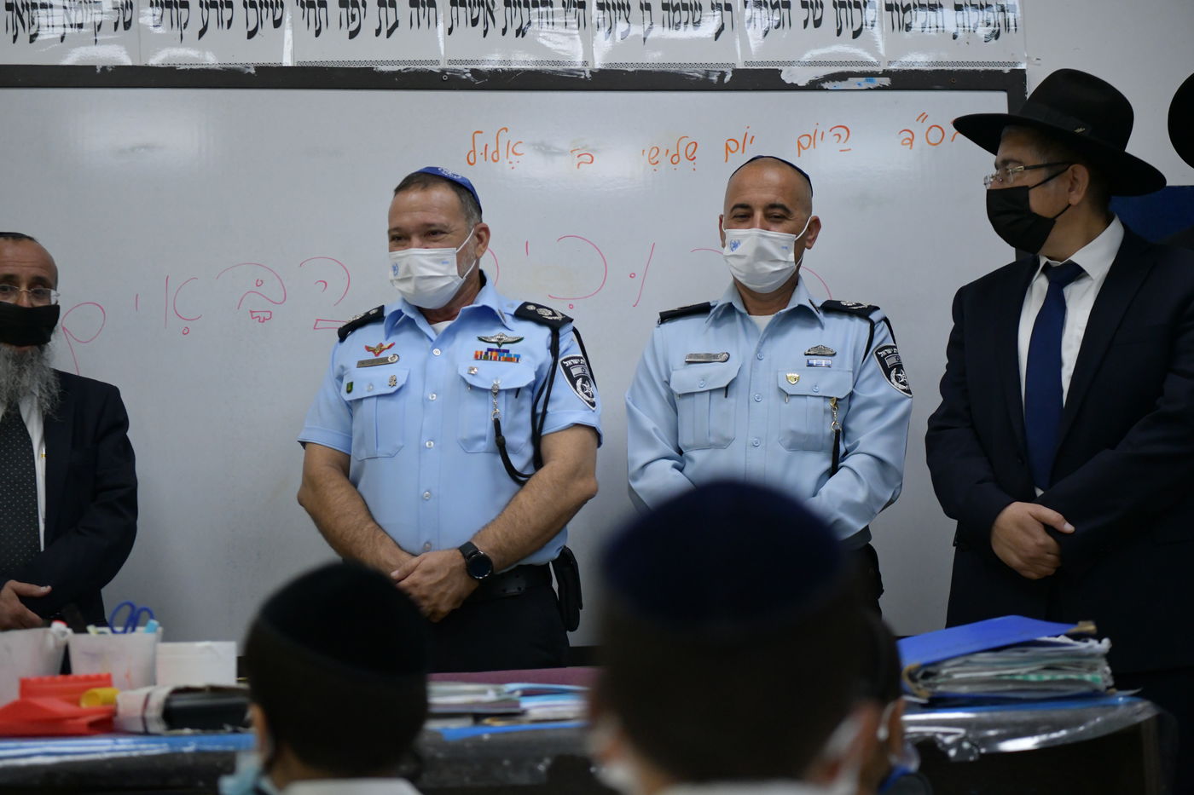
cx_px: 597
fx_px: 2155
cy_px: 398
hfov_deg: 31.0
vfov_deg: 20.9
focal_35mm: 65
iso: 4000
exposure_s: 1/1600
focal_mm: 65
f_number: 2.8
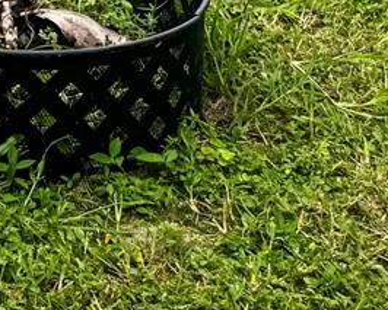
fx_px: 1620
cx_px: -508
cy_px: -479
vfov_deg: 9.5
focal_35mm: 141
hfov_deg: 11.5
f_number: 1.78
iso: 80
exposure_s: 1/1869
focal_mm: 6.76
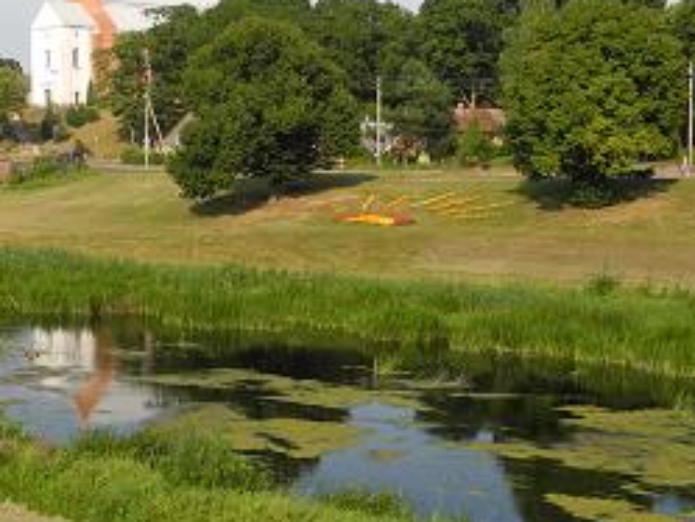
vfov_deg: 18.9
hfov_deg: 24.7
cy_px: 315
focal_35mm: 78
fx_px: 1567
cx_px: 156
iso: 100
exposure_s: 1/1000
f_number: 3.5
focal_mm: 8.1
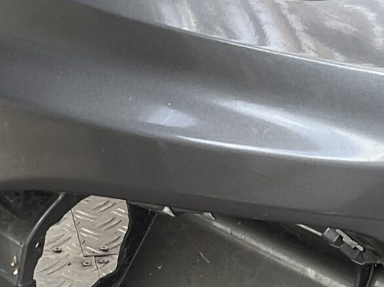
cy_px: 42
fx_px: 1408
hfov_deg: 15.5
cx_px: 272
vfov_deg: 11.6
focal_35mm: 127
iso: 16
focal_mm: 3
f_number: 1.8
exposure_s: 1/121
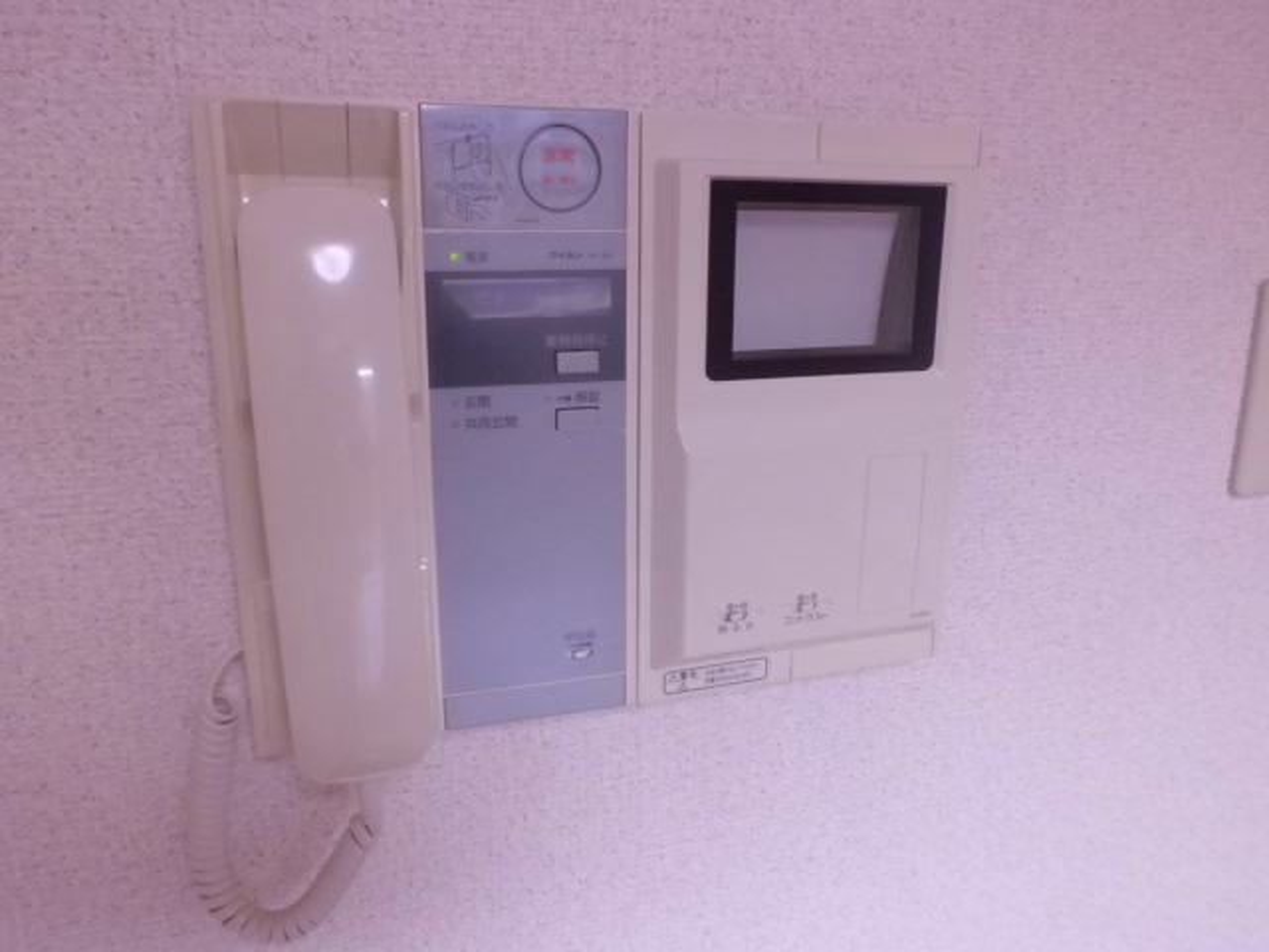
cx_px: 634
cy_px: 476
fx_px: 953
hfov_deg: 67.3
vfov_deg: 53.1
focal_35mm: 26
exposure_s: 1/60
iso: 200
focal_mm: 4.7
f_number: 2.8
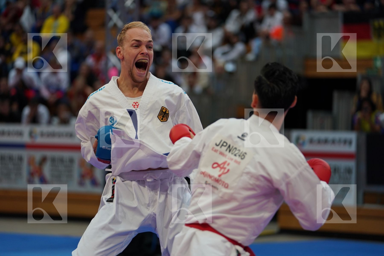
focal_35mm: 148
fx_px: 1579
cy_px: 128
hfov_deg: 13.9
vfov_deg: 9.3
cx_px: 192
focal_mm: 148
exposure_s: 1/1000
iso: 800
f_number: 2.8
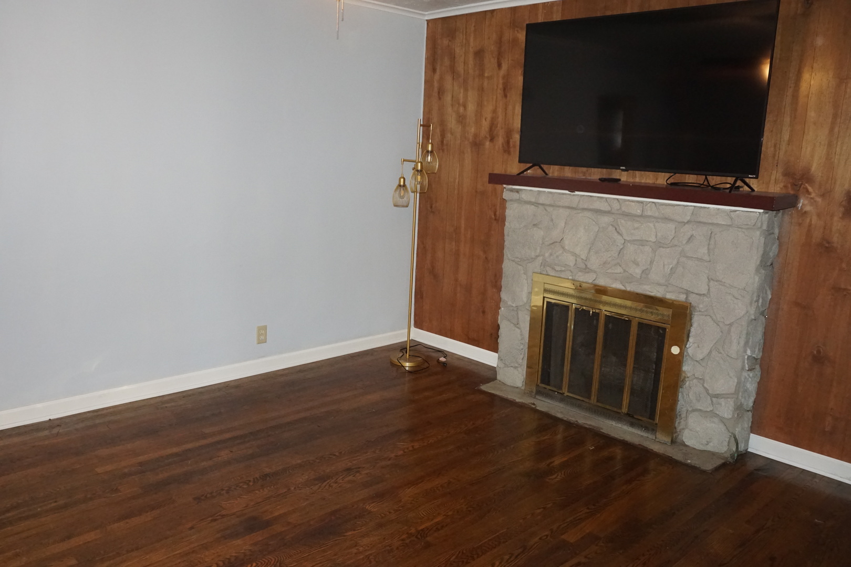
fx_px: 674
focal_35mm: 28
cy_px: 284
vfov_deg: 45.7
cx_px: 426
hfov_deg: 64.6
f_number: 7.1
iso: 2500
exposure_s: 1/60
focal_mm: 19
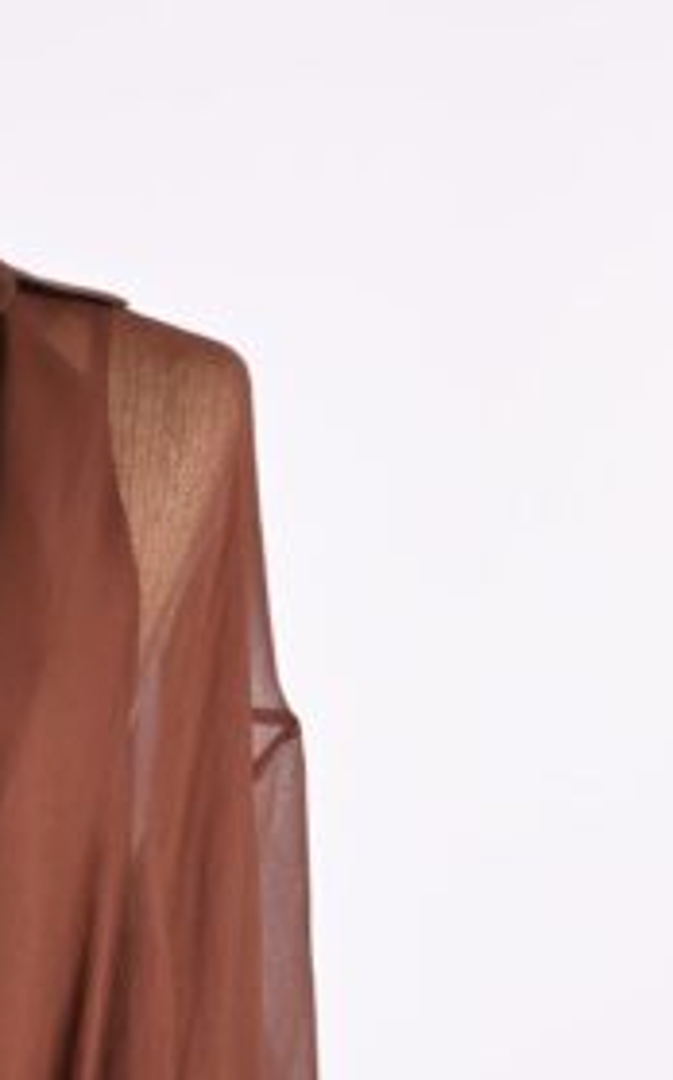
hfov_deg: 11.9
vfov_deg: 19.2
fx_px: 3145
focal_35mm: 107
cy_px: 954
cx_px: -162
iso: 125
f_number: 10
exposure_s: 1/125
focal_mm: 39
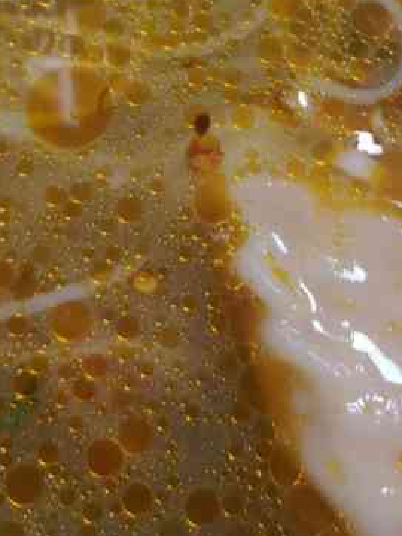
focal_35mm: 70
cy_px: 13
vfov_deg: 26.4
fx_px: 1084
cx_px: 269
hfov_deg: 20.9
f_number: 1.8
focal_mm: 3.95
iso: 160
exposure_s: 1/33.3
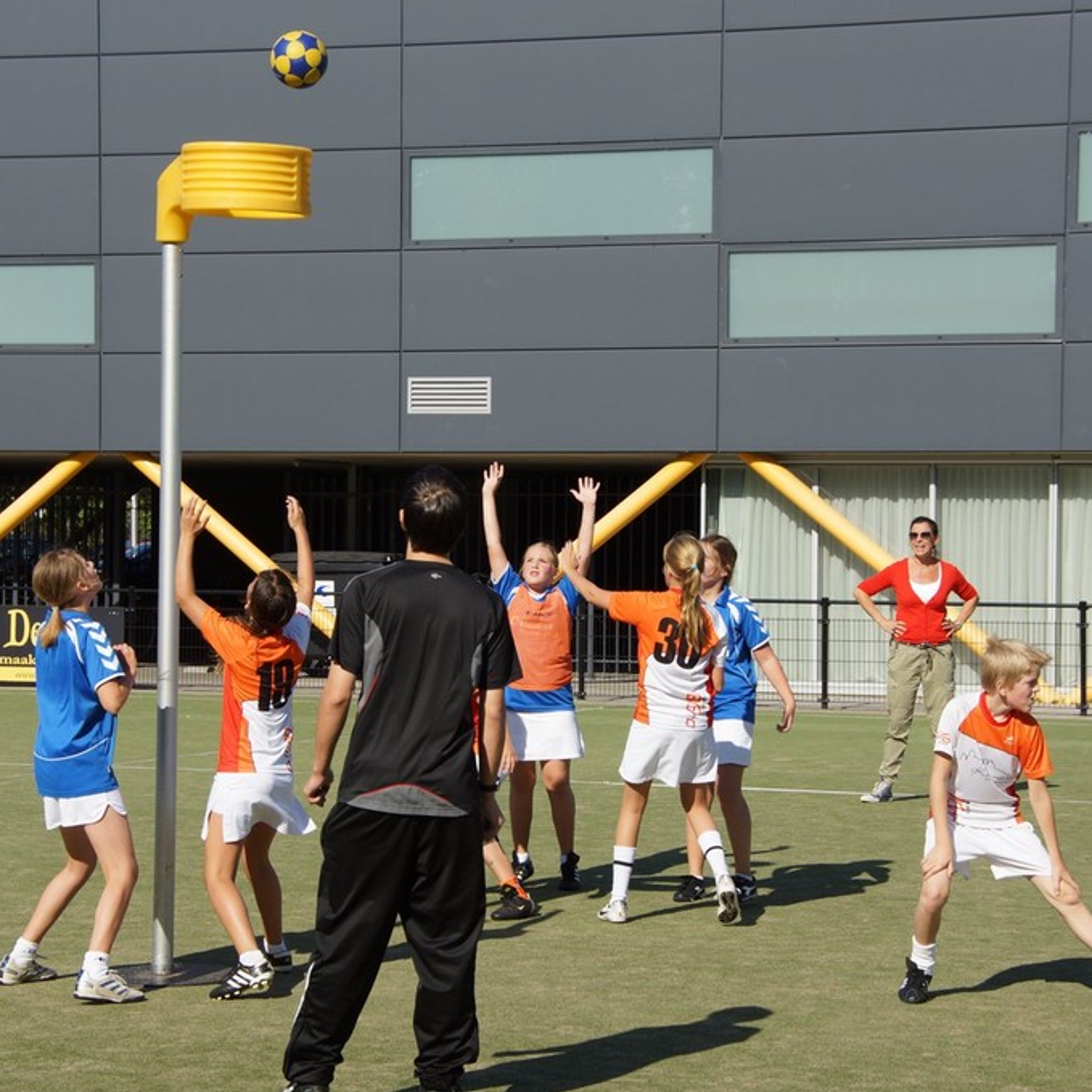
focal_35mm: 106
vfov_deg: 16.5
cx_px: 558
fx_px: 3770
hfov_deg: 16.5
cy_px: 547
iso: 100
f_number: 7.1
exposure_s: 1/400
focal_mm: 55
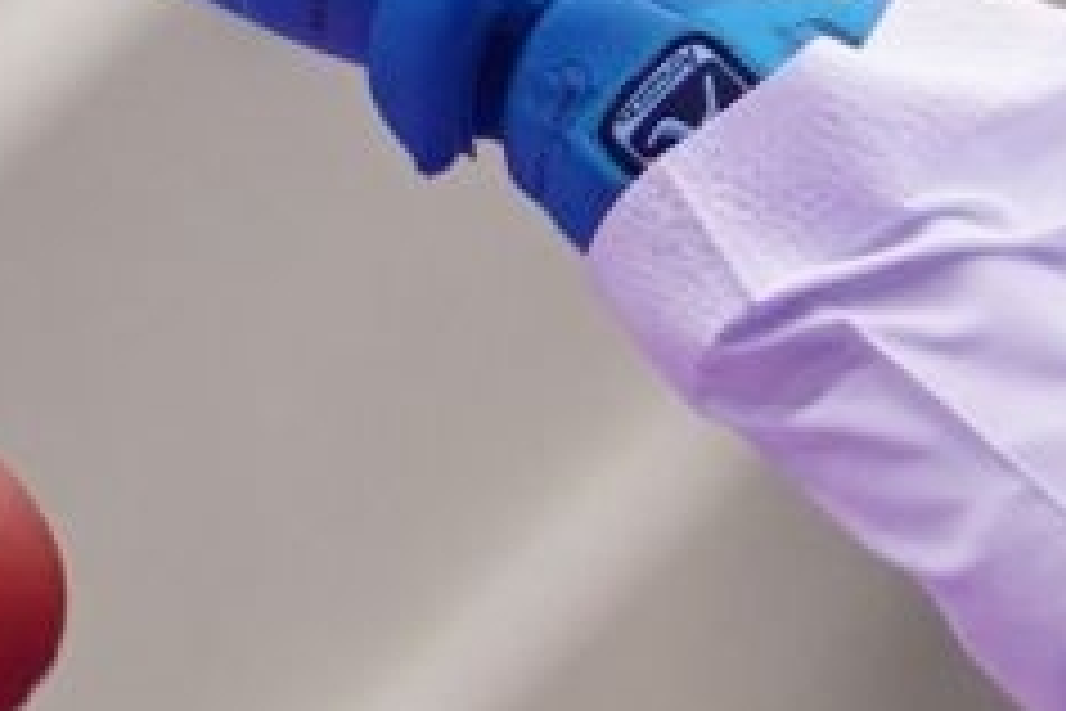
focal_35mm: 1622
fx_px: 48025
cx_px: 2361
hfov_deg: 1.3
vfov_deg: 0.8
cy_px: 1449
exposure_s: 1/1000
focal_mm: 143
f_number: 2.8
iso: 1250
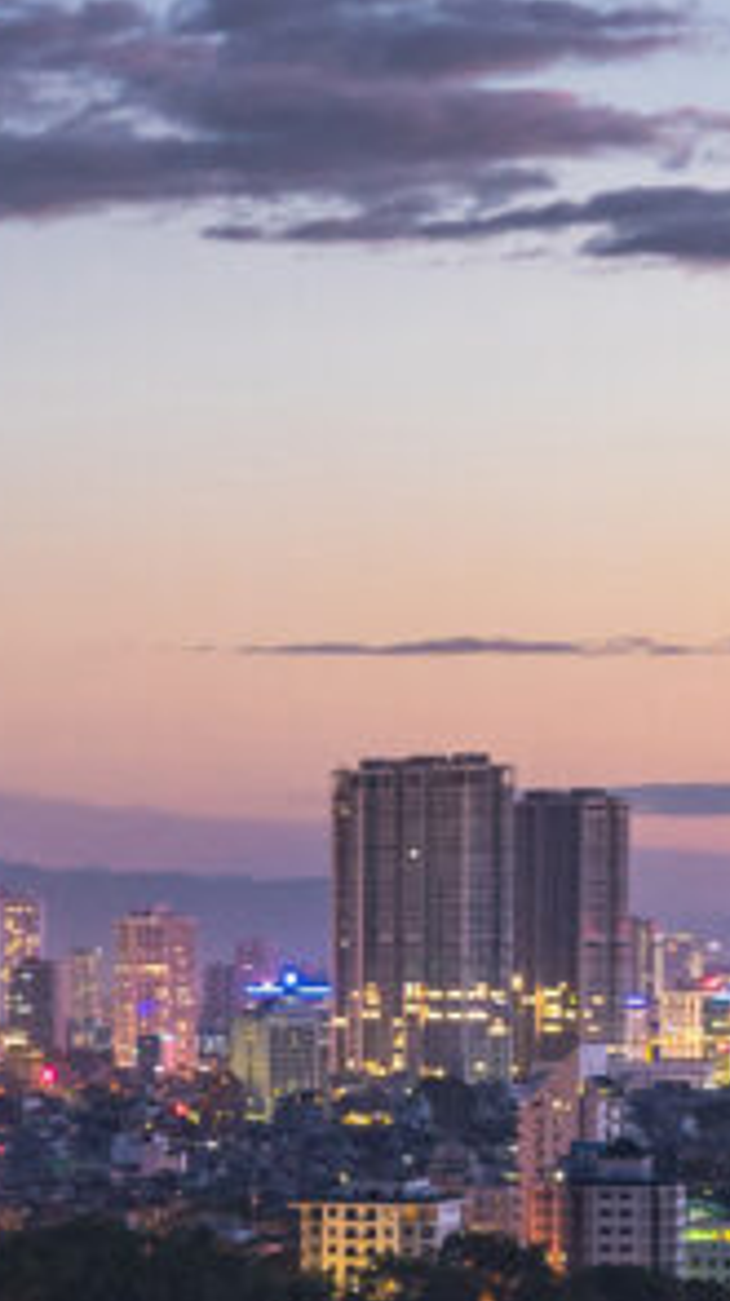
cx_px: -420
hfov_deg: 6.3
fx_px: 6550
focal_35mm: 190
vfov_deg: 11.2
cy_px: 1336
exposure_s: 1/1.67
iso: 320
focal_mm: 25
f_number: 2.8
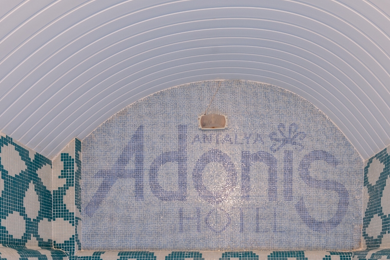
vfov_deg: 37.9
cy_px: 258
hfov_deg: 60.1
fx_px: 336
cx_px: 221
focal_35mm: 31
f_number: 10
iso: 100
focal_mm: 14
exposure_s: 5
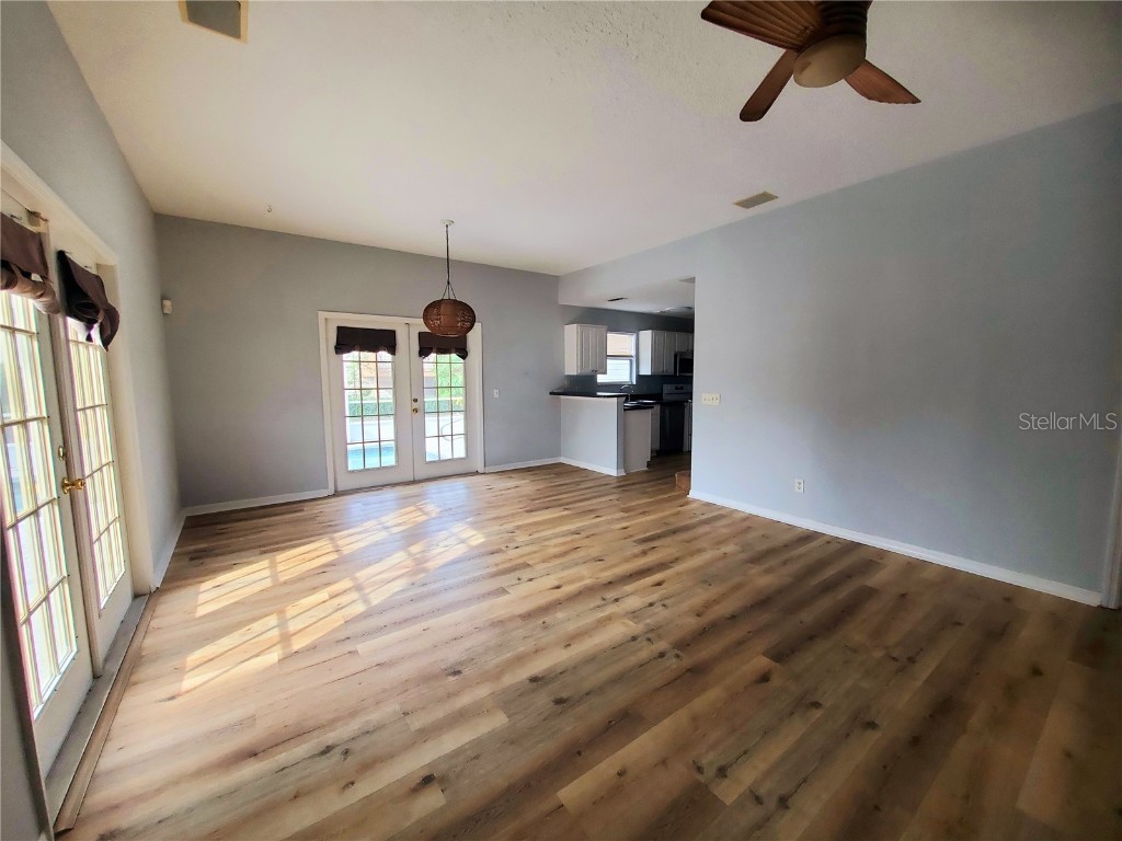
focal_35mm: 13
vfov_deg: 89.9
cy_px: 420
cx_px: 561
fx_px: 421
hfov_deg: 106.2
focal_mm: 1.8
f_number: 2.2
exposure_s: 1/59.2
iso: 100
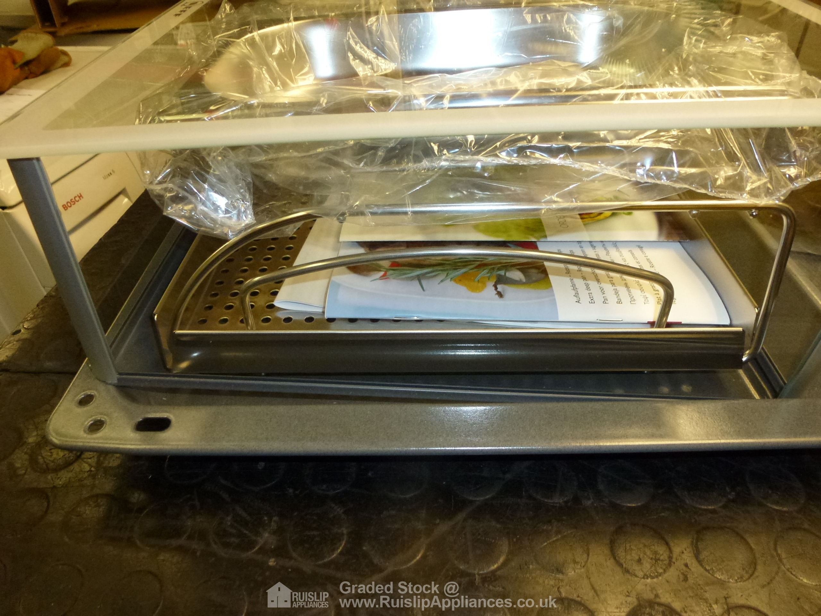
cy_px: 308
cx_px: 410
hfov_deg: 71.6
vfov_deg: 56.8
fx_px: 569
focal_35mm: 24
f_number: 3.3
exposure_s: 1/60
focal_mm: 4.3
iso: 400
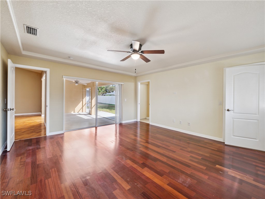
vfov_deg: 85.7
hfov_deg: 102.1
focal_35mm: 14
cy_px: 100
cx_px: 132
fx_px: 107
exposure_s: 1/6
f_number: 7.1
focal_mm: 7
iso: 200
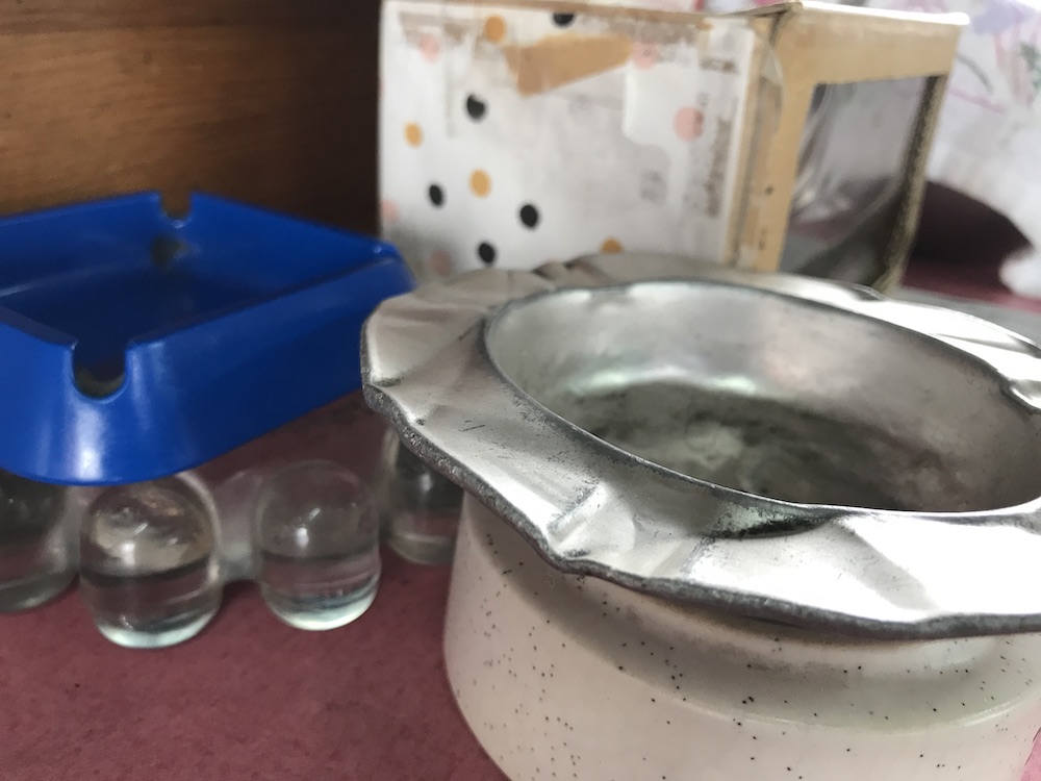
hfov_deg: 63.4
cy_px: 390
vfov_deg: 49.7
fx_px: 842
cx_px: 520
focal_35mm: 28
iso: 40
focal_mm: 3.99
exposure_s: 1/24
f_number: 1.8
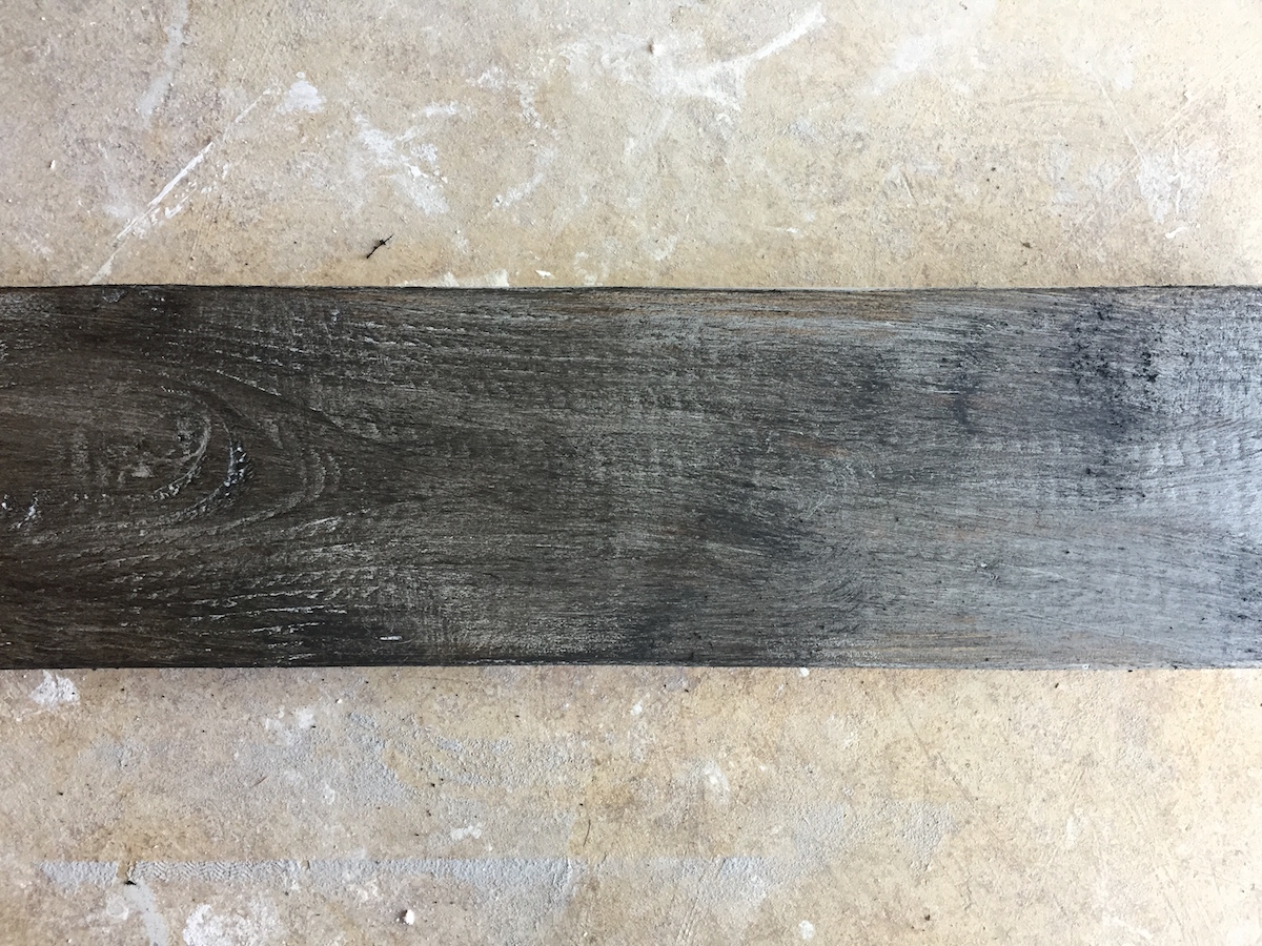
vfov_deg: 48.2
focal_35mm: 29
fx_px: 1057
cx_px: 631
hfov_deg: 61.7
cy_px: 473
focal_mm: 4.15
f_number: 2.2
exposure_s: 1/30
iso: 40
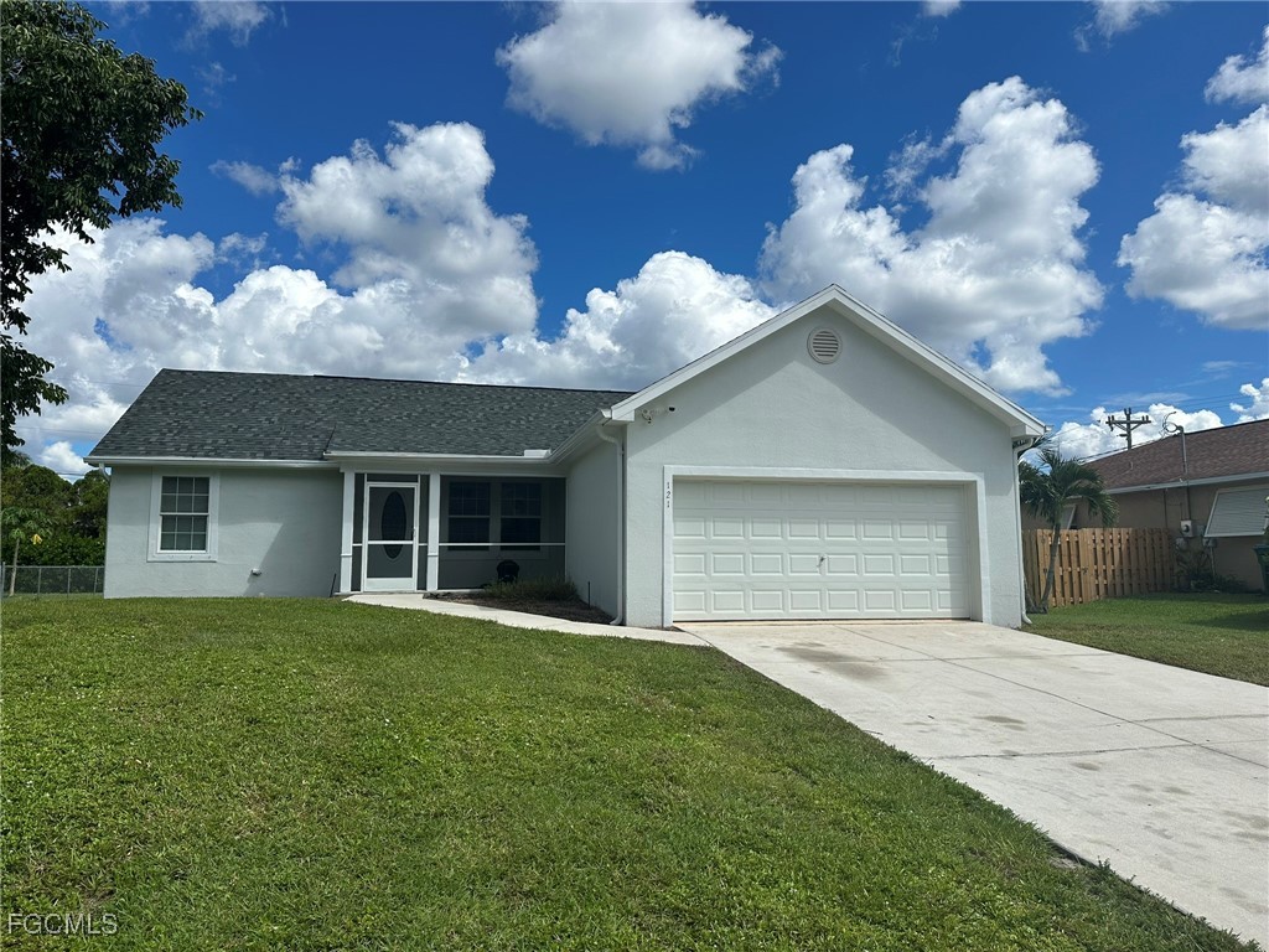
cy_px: 476
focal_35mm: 24
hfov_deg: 71.6
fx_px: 880
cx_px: 634
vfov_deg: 56.8
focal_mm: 6.86
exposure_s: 1/8929
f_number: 1.78
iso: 80
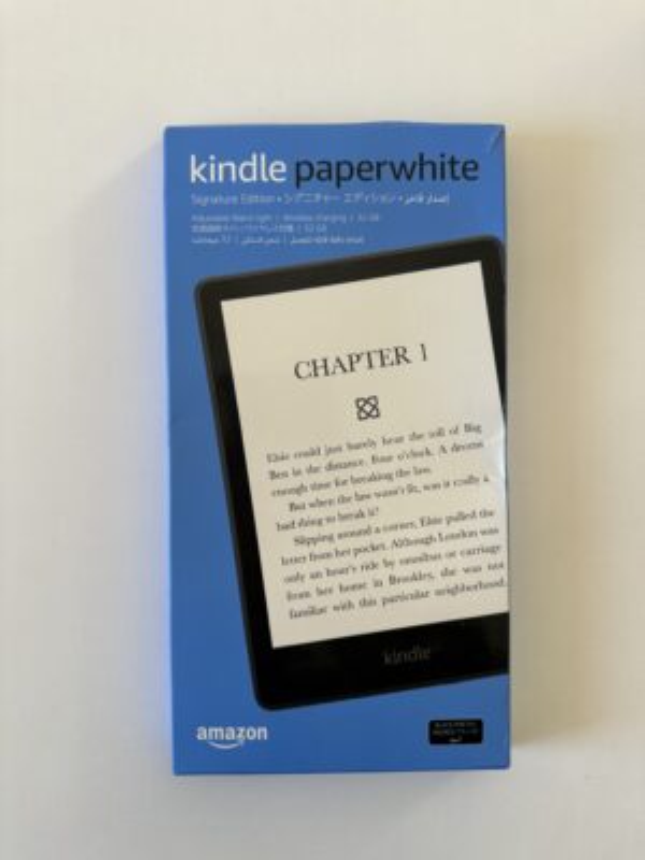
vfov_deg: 71.6
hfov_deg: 56.8
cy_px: 430
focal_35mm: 24
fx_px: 596
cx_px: 322
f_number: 1.78
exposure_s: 1/121
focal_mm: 6.86
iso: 100
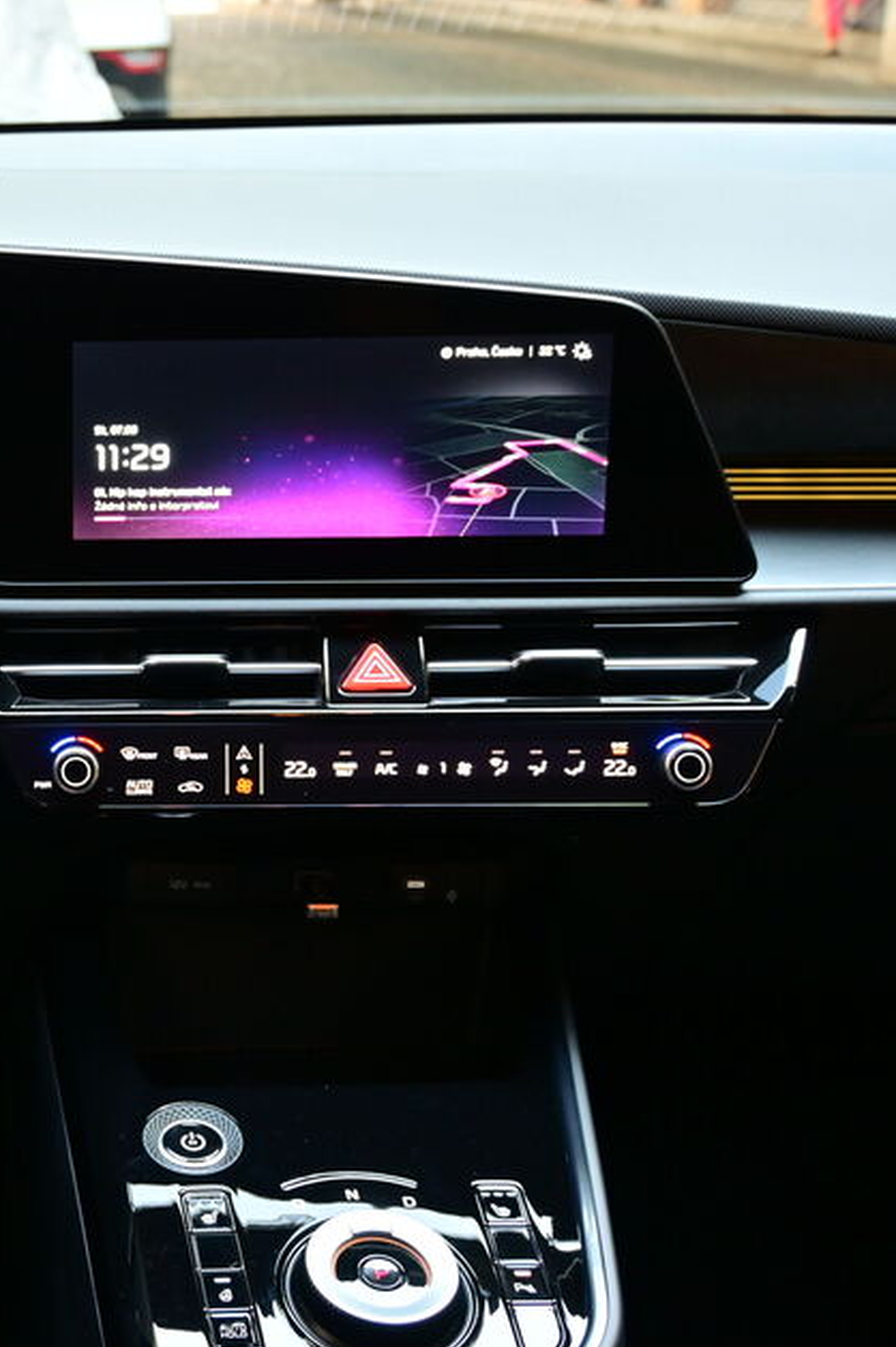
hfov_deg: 24.1
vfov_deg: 37.7
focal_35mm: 53
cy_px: 684
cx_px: -73
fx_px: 1972
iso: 640
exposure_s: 1/40
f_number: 4.2
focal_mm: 23
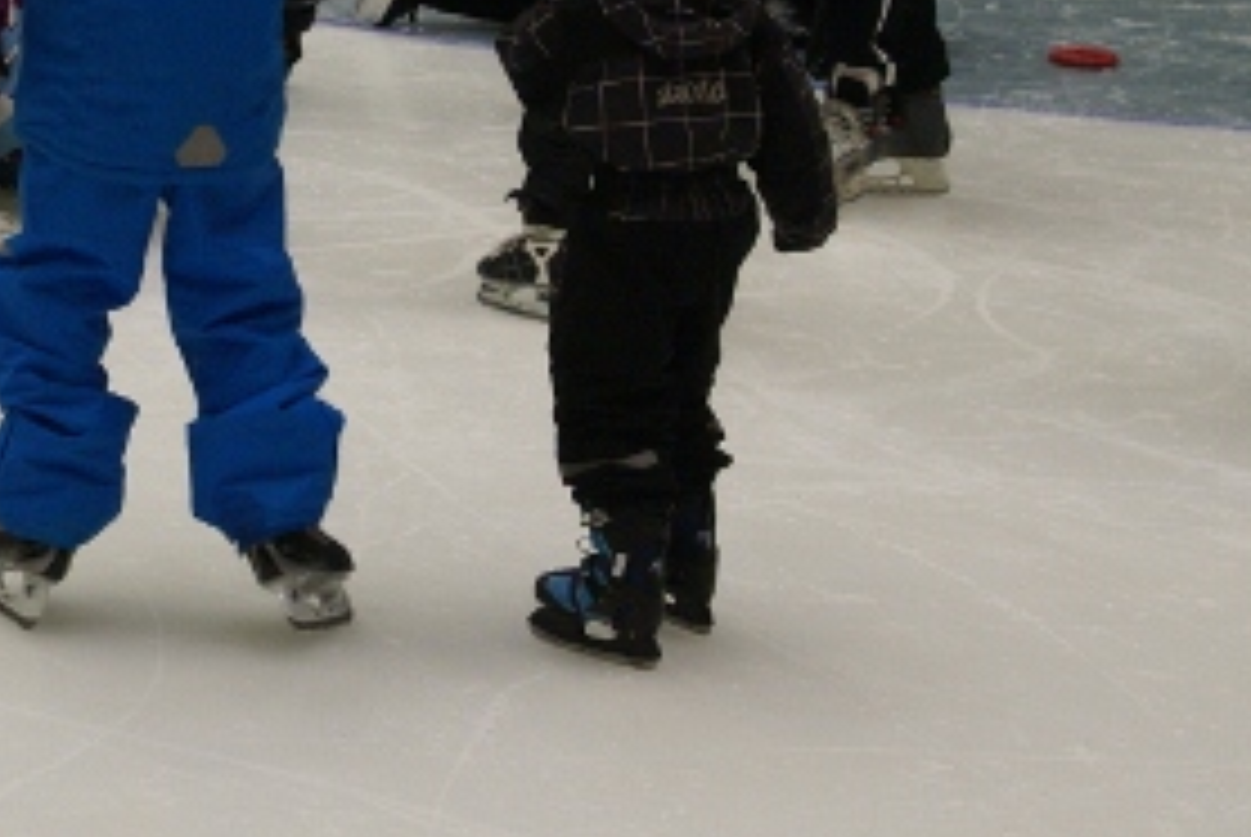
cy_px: 137
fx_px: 5114
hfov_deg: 13.8
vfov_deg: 9.3
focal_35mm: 147
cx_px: 187
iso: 640
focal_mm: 50
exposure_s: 1/160
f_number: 5.6
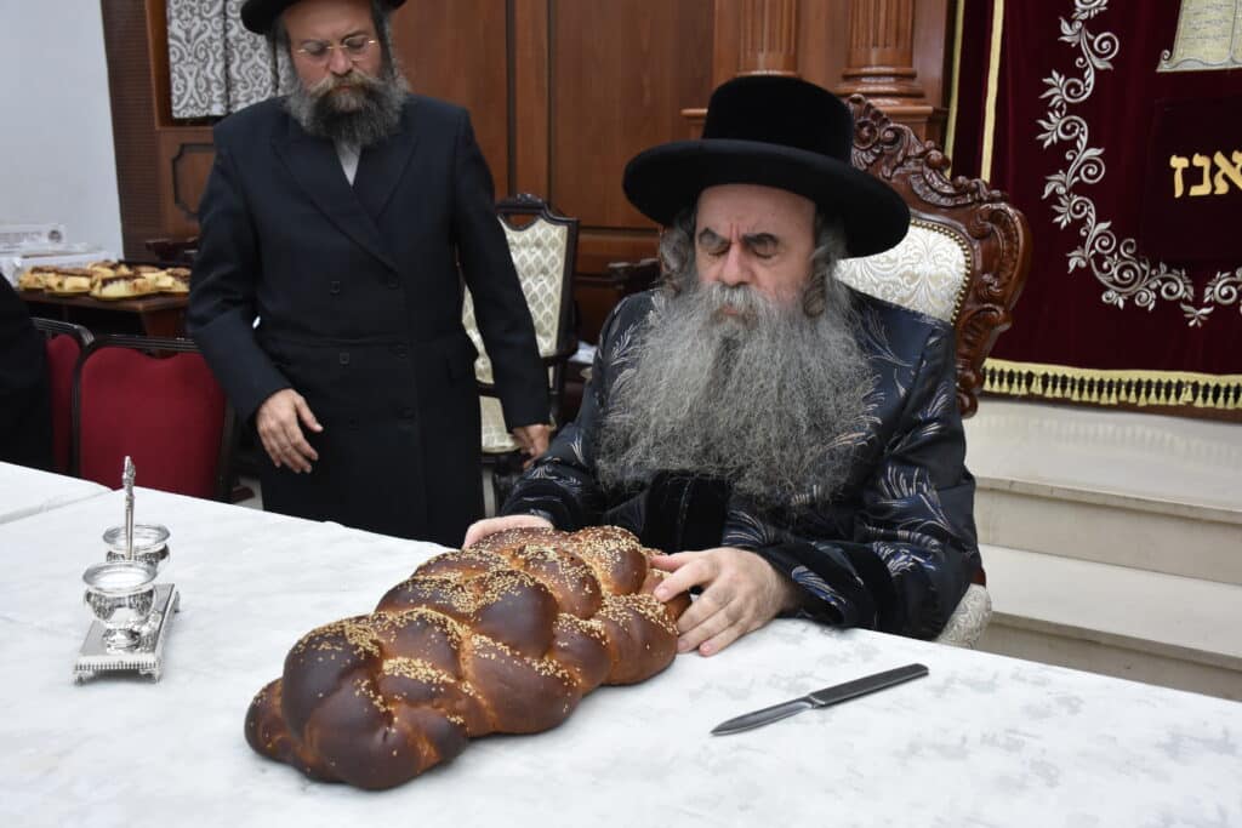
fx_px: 1139
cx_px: 621
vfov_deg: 40.0
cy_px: 414
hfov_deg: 57.2
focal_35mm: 33
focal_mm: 22
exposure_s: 1/125
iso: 1000
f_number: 5.6
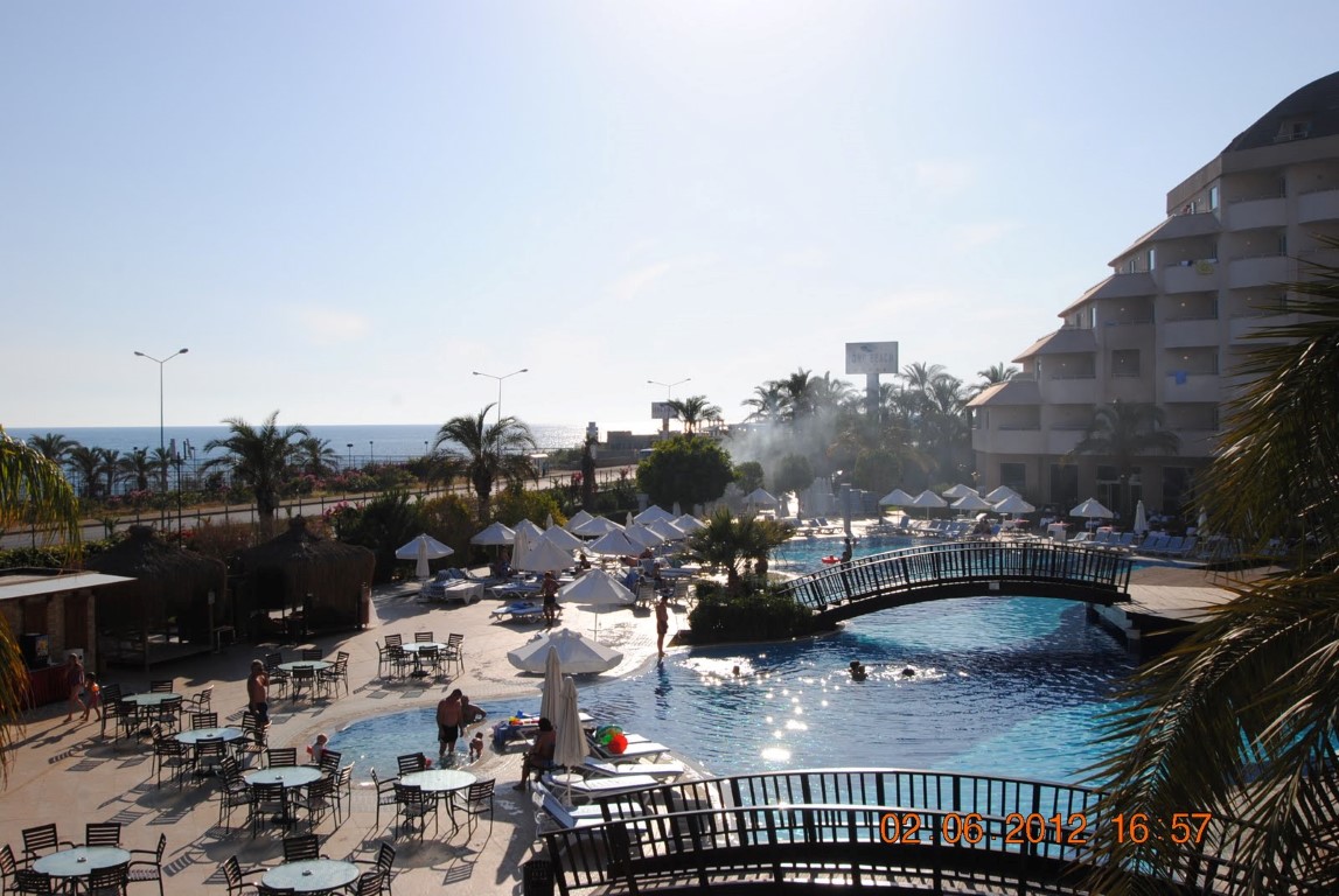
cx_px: 670
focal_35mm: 36
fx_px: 1341
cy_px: 448
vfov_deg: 37.0
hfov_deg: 53.1
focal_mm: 24
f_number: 10
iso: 100
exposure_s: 1/400
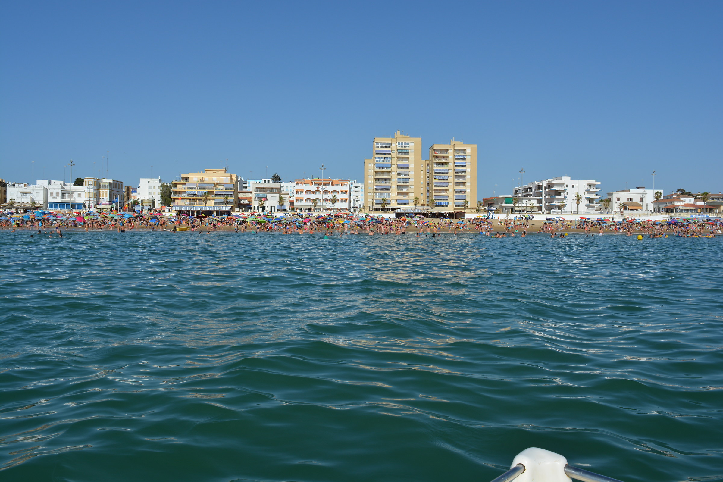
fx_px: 542
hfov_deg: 67.4
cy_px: 241
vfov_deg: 47.9
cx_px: 362
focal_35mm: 27
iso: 100
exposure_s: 1/400
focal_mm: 18
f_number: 10
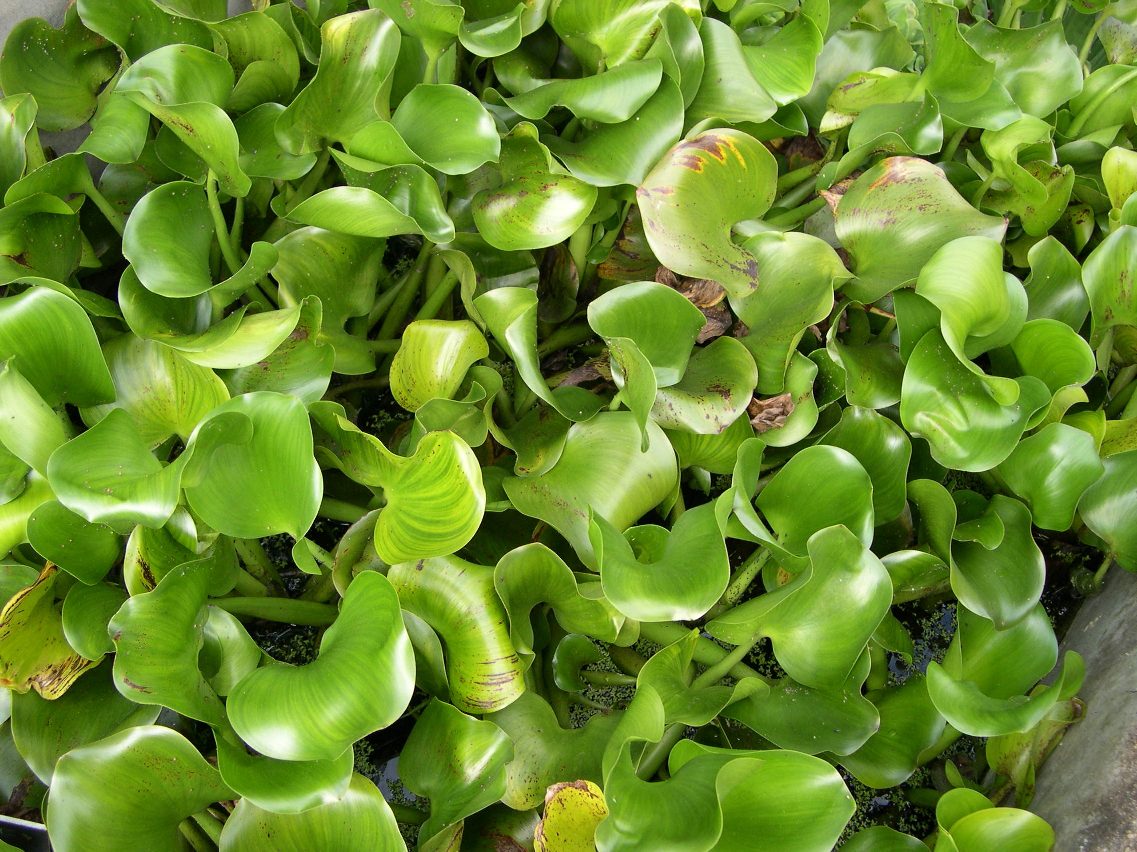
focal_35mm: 38
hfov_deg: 49.0
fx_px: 1248
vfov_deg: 37.7
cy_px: 426
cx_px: 568
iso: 100
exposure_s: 1/169
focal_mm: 8
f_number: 2.8
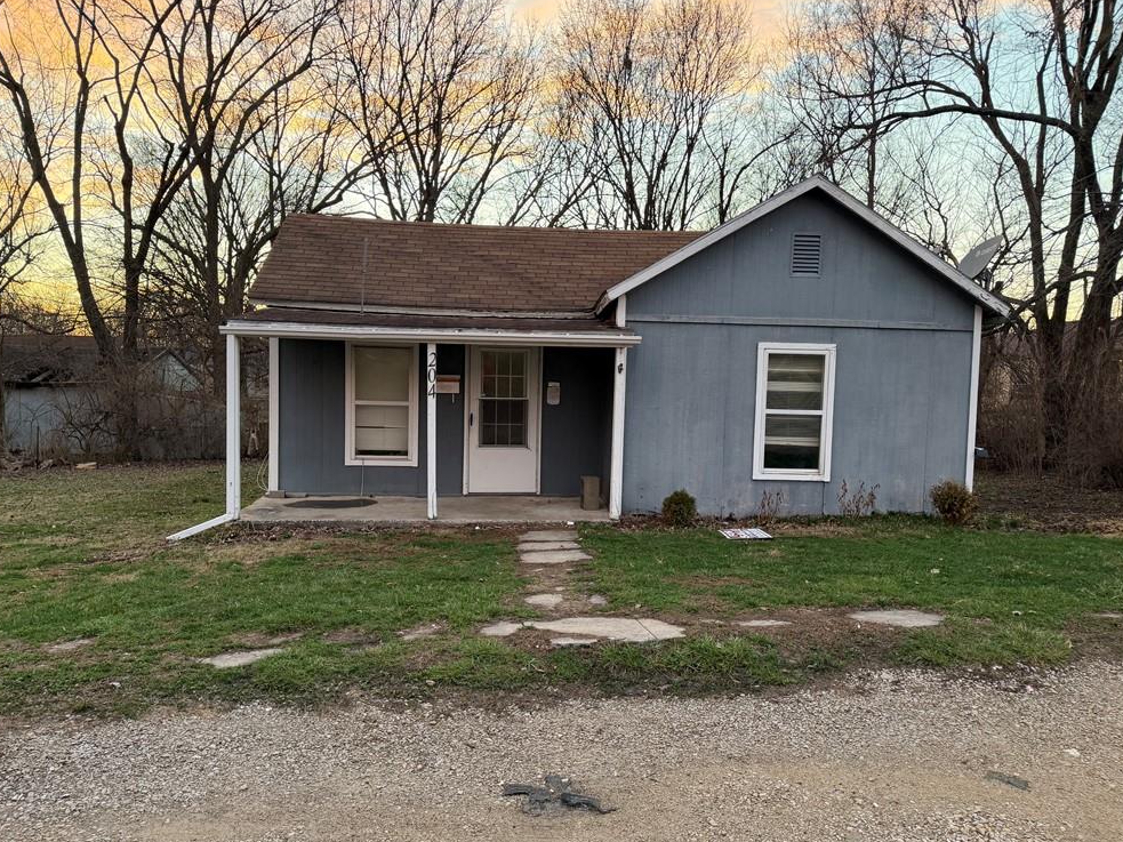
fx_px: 811
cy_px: 428
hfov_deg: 69.4
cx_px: 552
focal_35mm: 25
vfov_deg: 54.9
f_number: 1.78
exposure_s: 1/75
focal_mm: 6.76
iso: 200
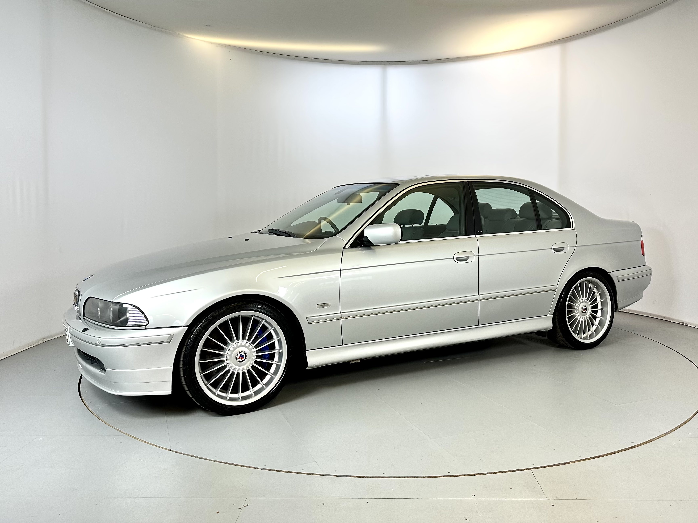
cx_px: 349
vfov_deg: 56.8
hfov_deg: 71.6
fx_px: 484
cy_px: 262
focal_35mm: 24
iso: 125
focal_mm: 6.86
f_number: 1.78
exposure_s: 1/50
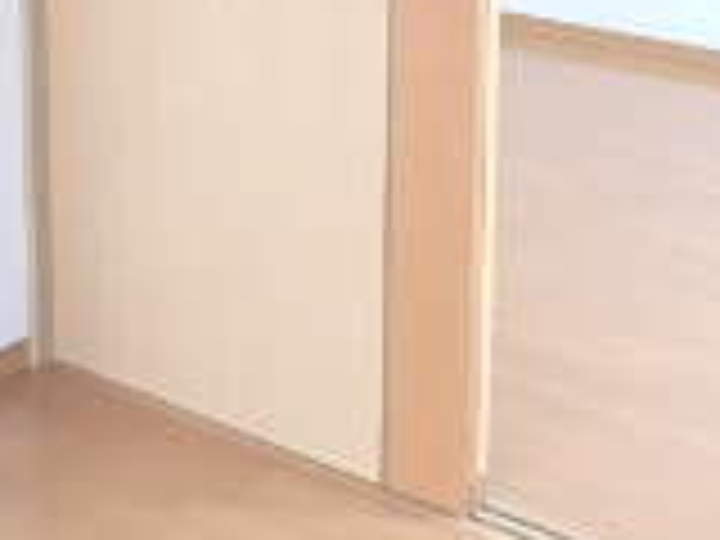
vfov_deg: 16.7
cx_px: 22
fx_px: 1747
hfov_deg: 22.5
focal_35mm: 84
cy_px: -130
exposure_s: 1/30
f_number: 3.5
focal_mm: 3.7
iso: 320
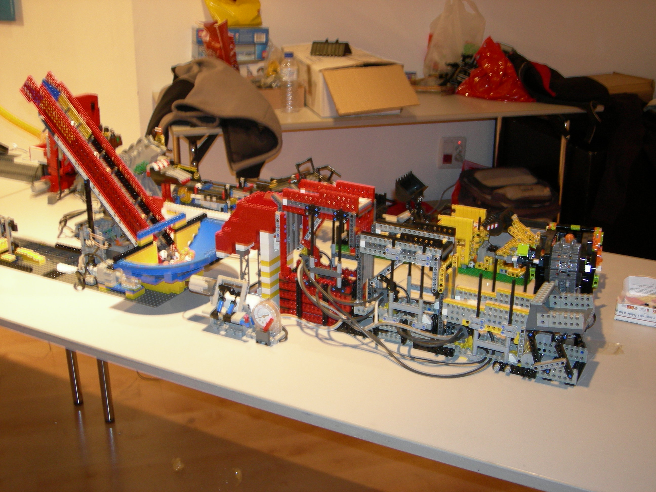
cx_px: 328
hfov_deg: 42.9
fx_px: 834
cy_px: 246
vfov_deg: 32.9
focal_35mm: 44
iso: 200
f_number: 2.9
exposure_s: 1/5.5
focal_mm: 9.1
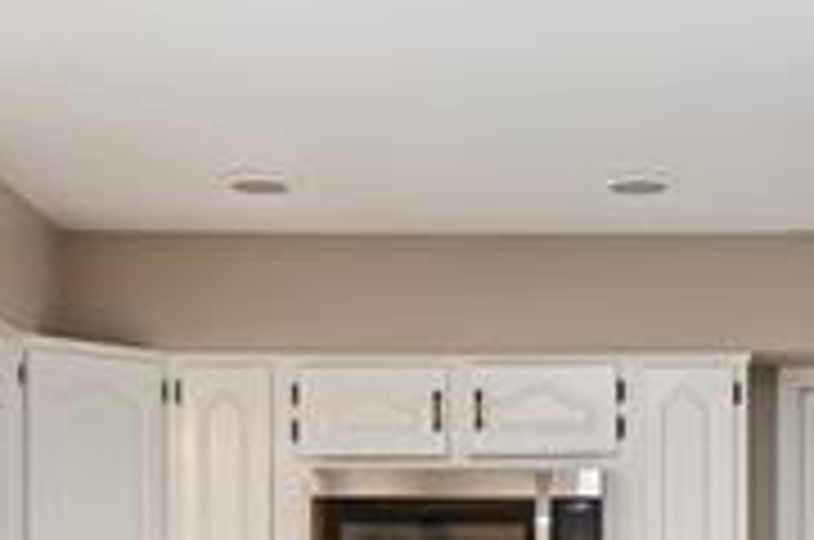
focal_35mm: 85
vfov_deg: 15.4
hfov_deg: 24.0
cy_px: 648
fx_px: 1919
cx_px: 427
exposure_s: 1/3.33
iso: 800
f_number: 11
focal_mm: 15
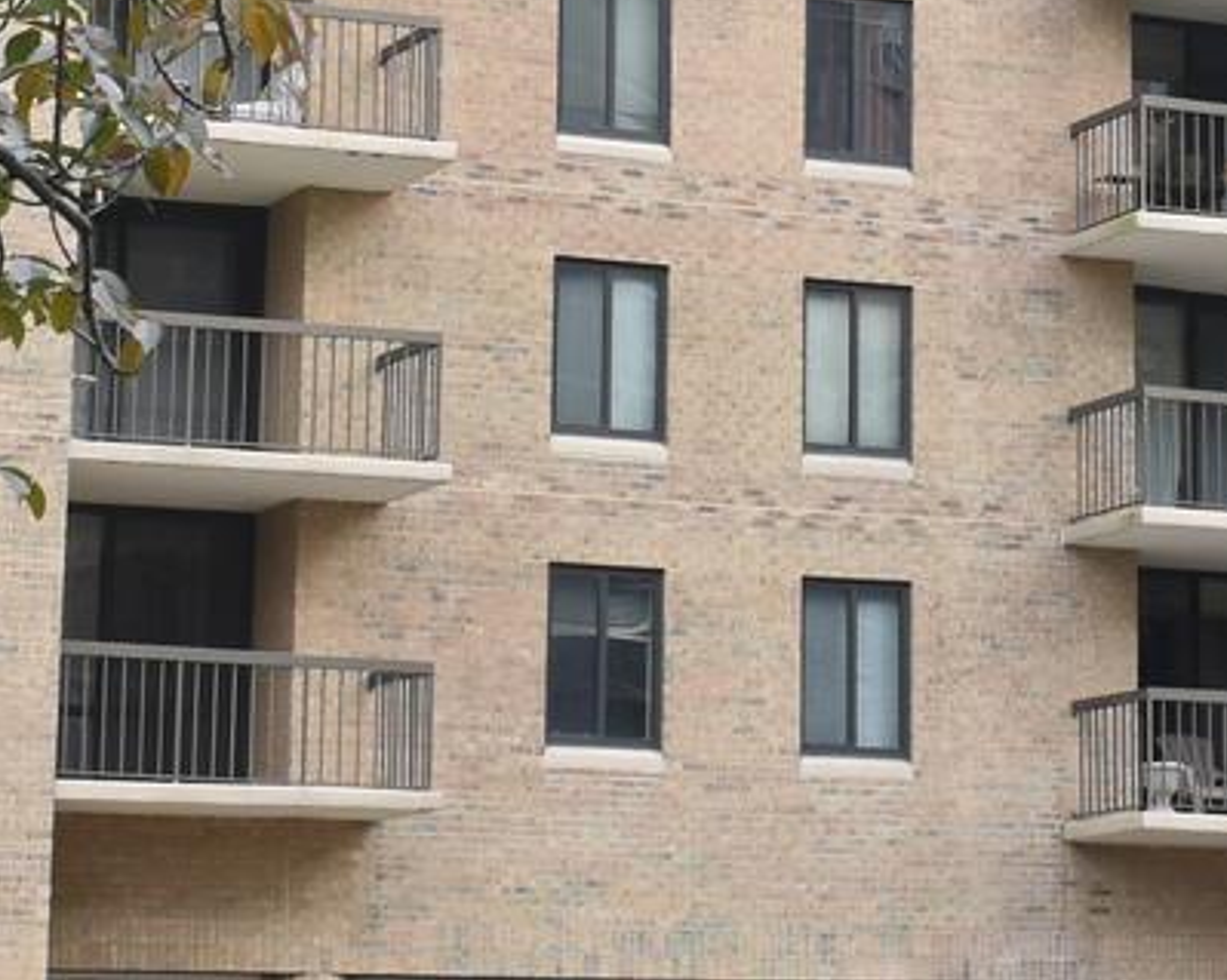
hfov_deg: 14.6
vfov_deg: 11.7
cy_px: -66
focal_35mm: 130
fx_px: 4720
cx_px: 1224
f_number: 7.1
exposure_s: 1/200
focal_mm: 18
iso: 400
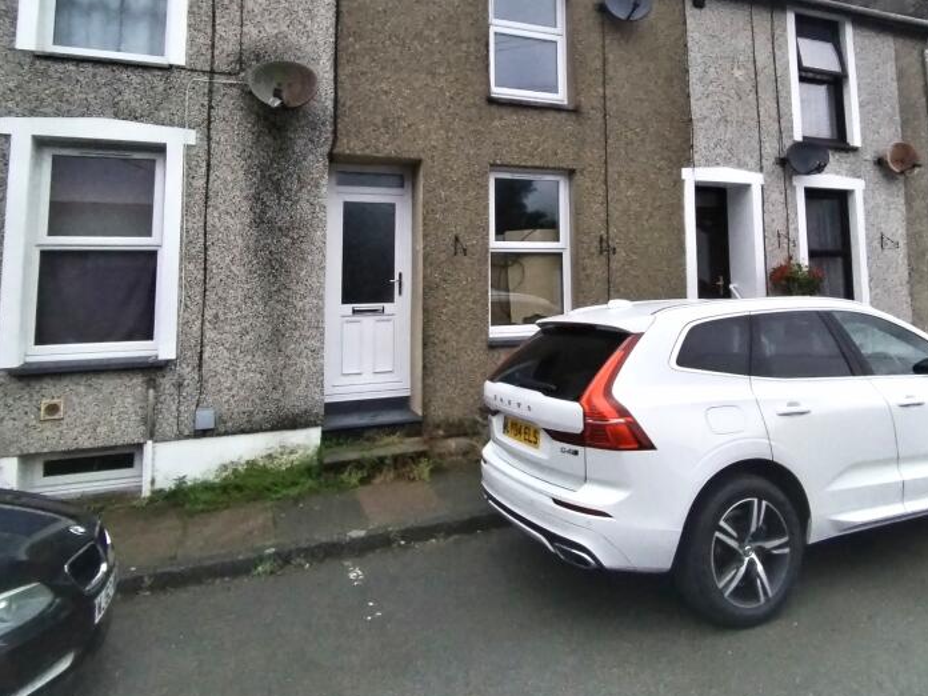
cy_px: 224
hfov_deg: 69.0
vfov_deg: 53.6
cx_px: 531
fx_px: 670
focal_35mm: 25
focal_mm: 1.42
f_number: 2.2
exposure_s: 1/1648
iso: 100
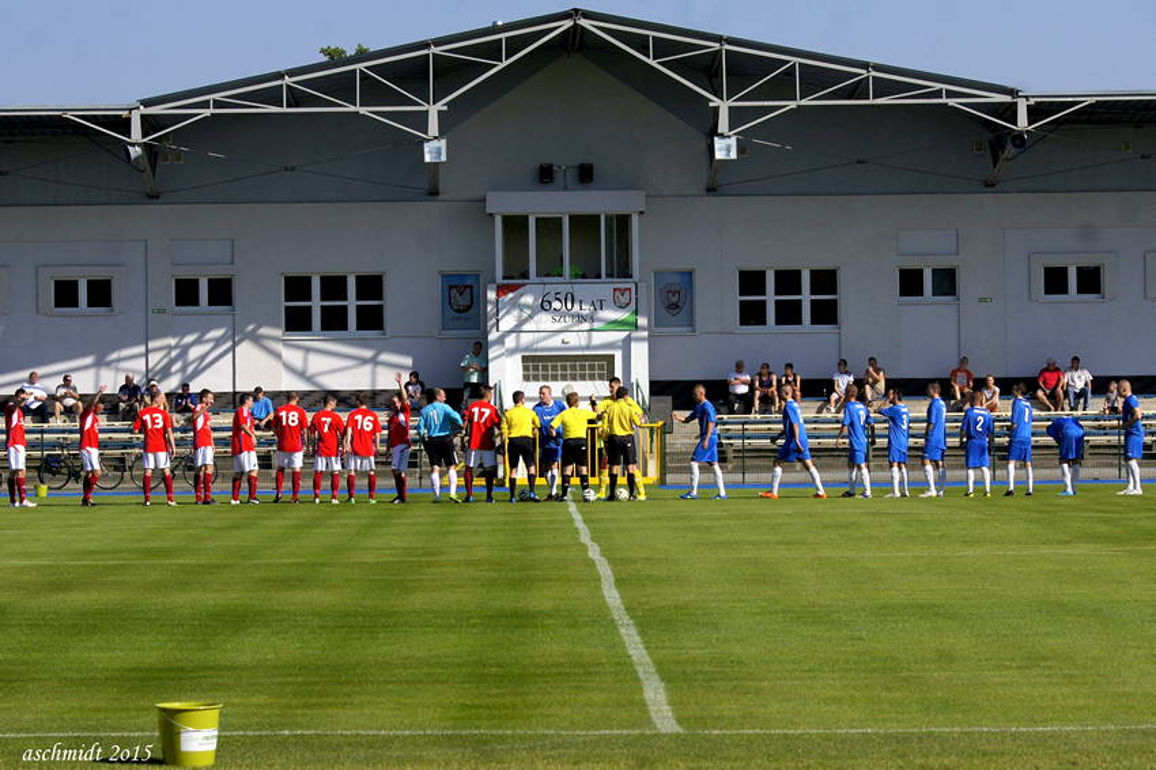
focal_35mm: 135
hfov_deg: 15.2
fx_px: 4333
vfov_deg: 10.2
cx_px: 578
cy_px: 385
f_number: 9
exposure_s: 1/1250
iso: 200
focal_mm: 90
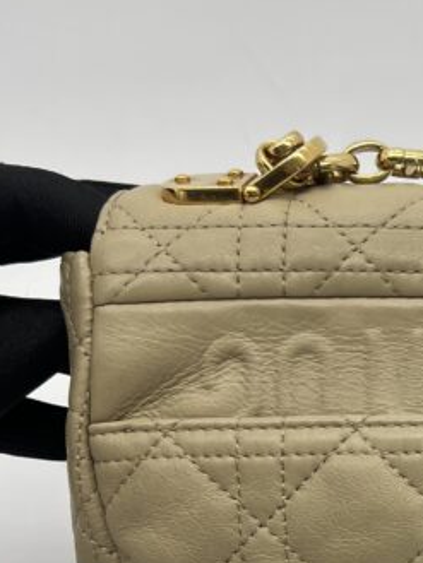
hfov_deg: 17.1
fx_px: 1319
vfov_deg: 23.8
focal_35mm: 81
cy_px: 447
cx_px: 558
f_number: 1.5
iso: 40
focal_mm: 5.7
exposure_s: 1/203
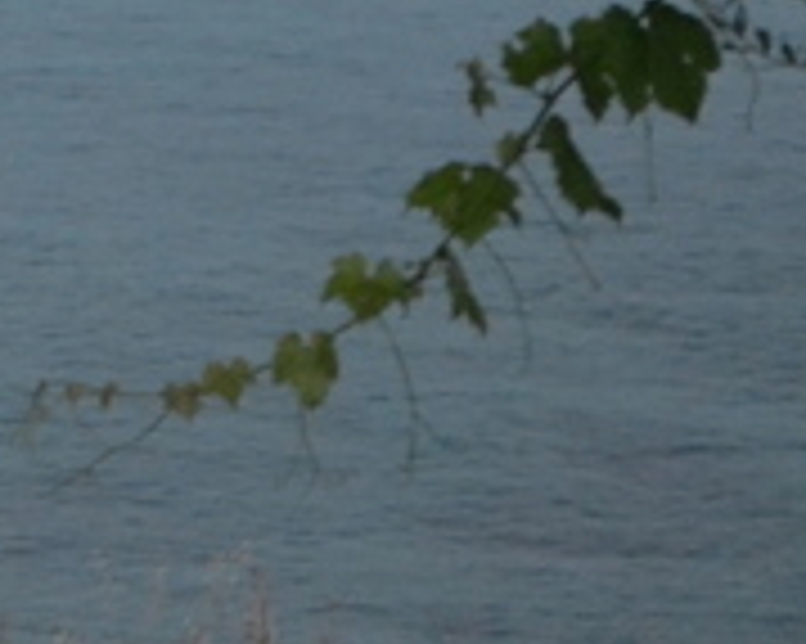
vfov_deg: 4.5
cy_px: 81
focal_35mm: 347
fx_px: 8275
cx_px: -896
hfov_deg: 5.4
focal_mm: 55
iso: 3200
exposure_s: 1/20
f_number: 5.6
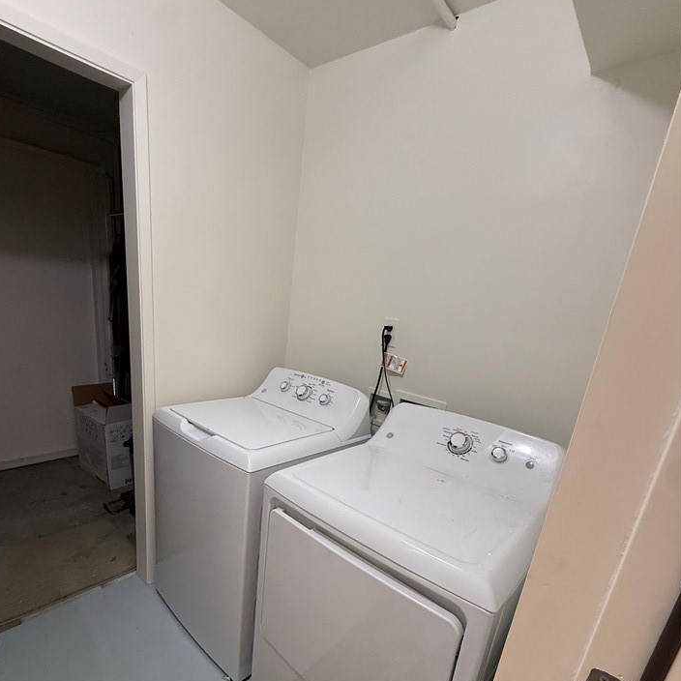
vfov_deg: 79.3
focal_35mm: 18
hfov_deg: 80.6
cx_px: 314
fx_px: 401
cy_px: 425
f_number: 2.2
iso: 320
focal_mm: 2.22
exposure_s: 1/120
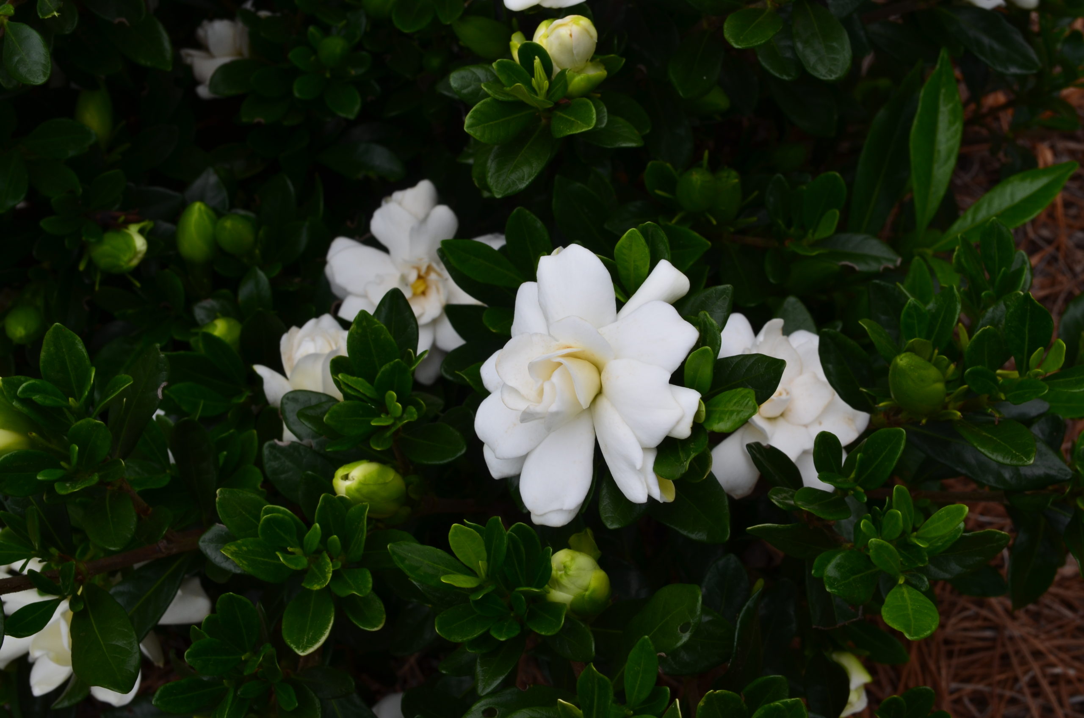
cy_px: 359
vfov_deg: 23.7
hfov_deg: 35.1
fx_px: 1713
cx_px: 542
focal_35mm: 57
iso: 200
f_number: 11
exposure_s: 1/125
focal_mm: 38
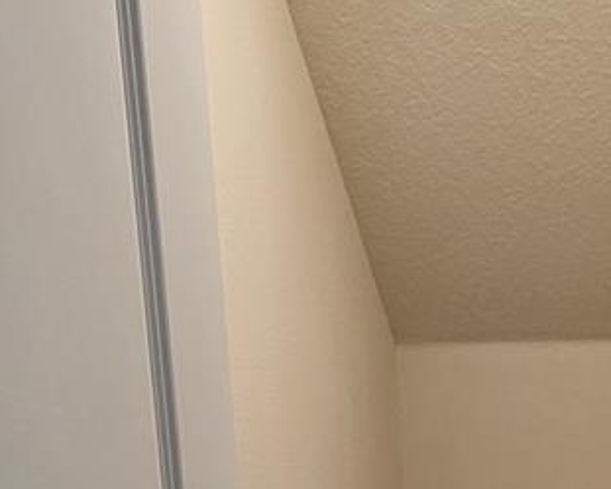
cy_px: 450
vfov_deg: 29.4
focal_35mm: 49
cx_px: 536
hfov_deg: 36.0
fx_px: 886
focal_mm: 2.2
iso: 125
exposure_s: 1/60
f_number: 2.2
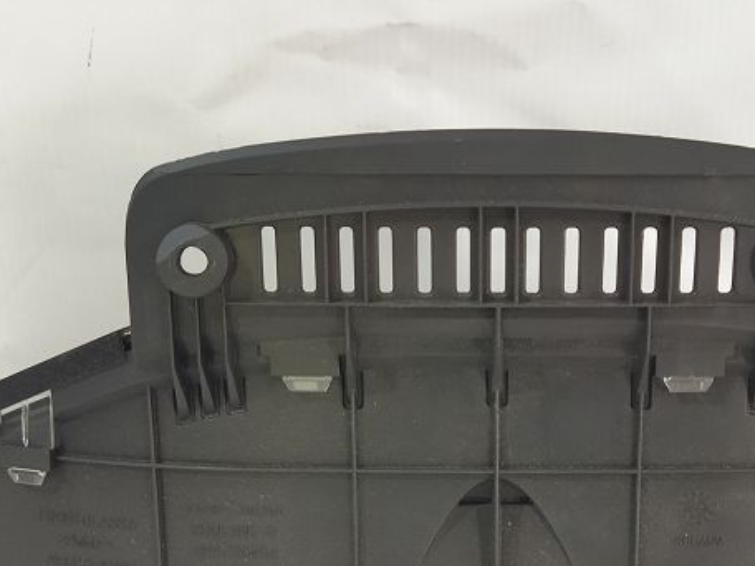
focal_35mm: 71
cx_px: 478
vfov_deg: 20.4
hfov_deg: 27.3
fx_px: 1549
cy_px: 472
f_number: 1.79
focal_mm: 4.71
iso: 278
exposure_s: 1/50
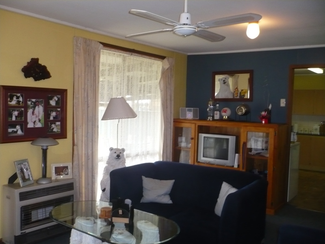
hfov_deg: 52.6
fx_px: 329
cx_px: 162
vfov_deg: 40.7
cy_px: 122
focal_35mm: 35
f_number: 2.8
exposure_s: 1/30
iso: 250
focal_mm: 5.8
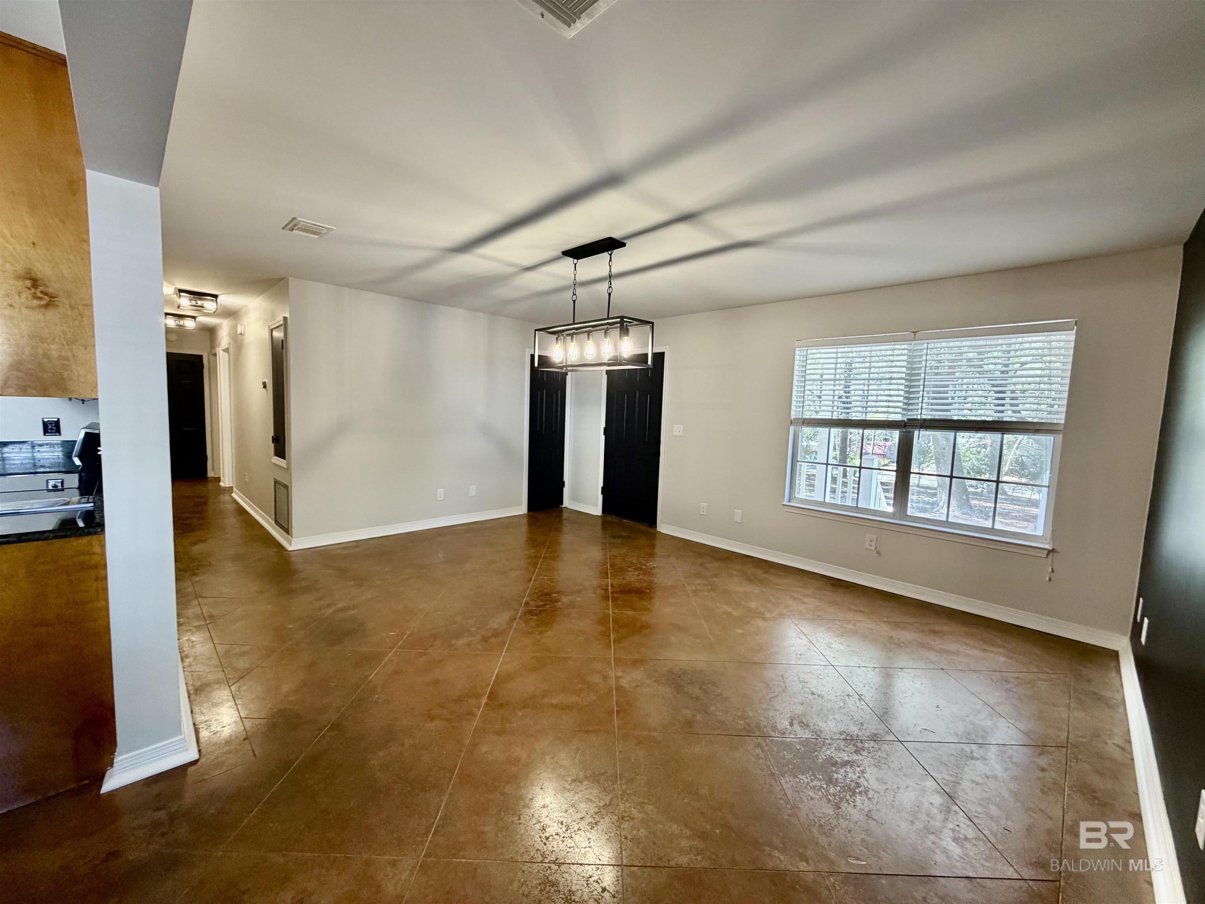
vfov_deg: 85.7
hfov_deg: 102.1
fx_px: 487
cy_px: 452
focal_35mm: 14
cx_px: 602
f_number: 2.2
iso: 250
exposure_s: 1/60
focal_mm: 2.22
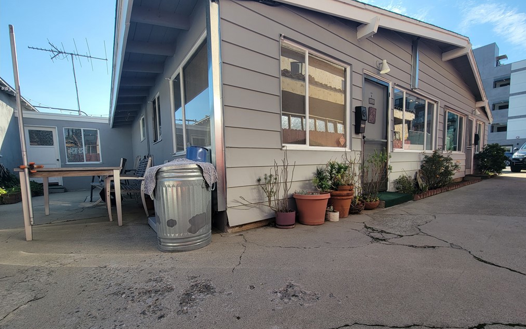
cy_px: 175
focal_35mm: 14
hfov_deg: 105.3
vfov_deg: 78.5
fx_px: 201
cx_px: 266
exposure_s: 1/740
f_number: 2.2
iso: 50
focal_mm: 2.2
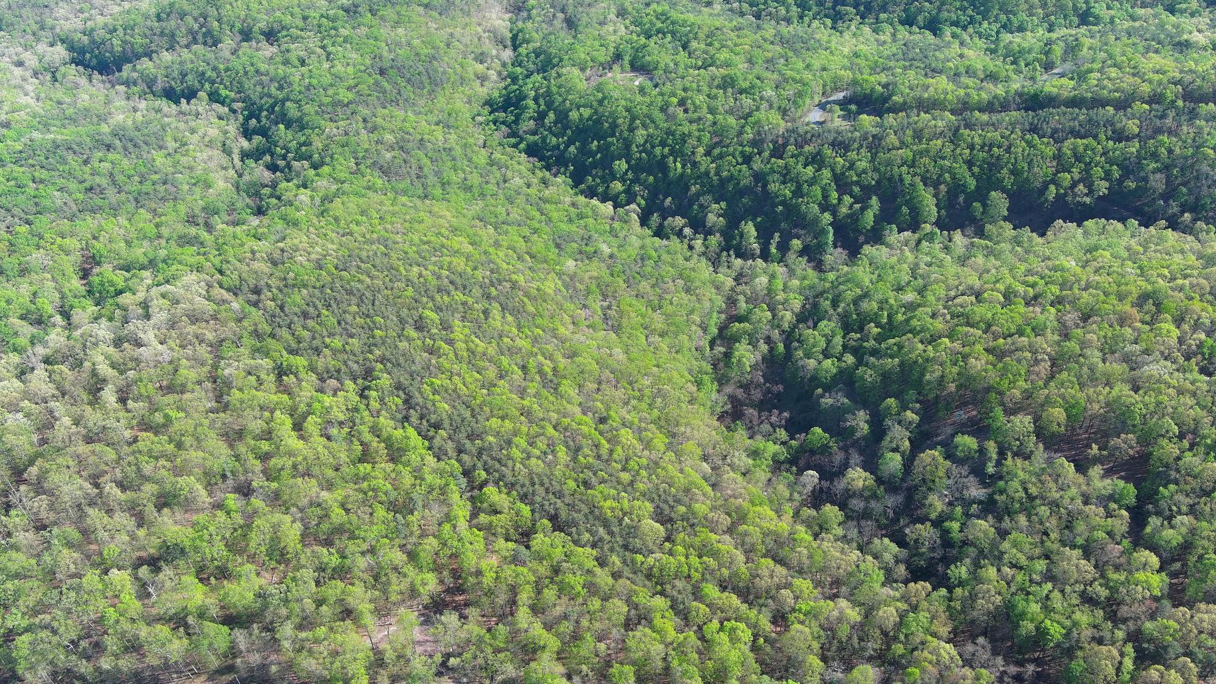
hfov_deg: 58.0
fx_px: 1096
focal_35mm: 34
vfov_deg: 34.4
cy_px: 444
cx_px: 629
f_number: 2.8
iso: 100
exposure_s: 1/319
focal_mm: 10.57
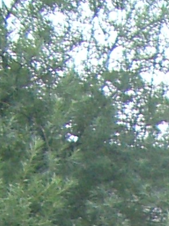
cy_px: 738
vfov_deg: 7.3
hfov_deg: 6.3
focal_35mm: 230
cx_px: 346
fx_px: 1499
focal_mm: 5.8
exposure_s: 1/125
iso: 100
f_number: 2.6
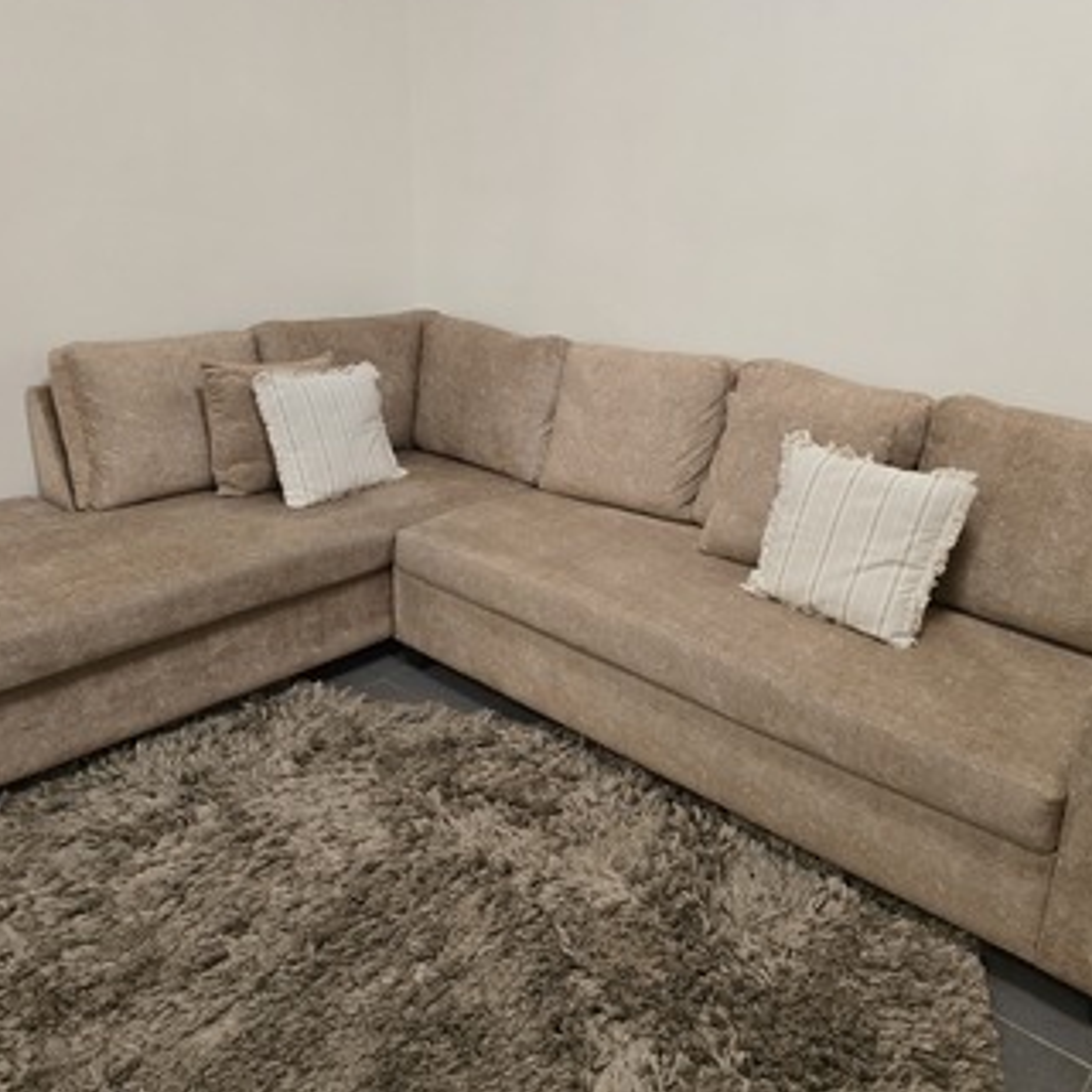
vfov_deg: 55.6
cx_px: 582
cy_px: 534
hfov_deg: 55.6
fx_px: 1035
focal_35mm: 29
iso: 800
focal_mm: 6.3
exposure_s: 1/100
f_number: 1.7
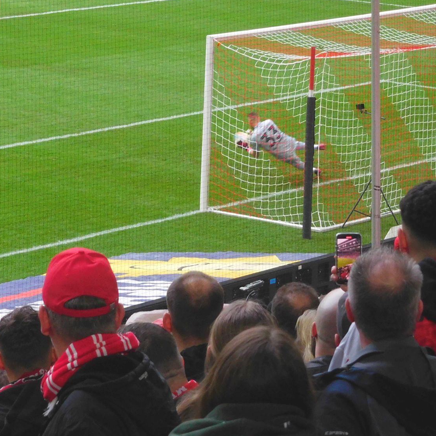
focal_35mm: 178
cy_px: 177
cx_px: 182
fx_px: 2536
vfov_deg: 9.8
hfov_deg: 9.8
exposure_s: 1/125
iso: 400
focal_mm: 20
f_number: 4.9
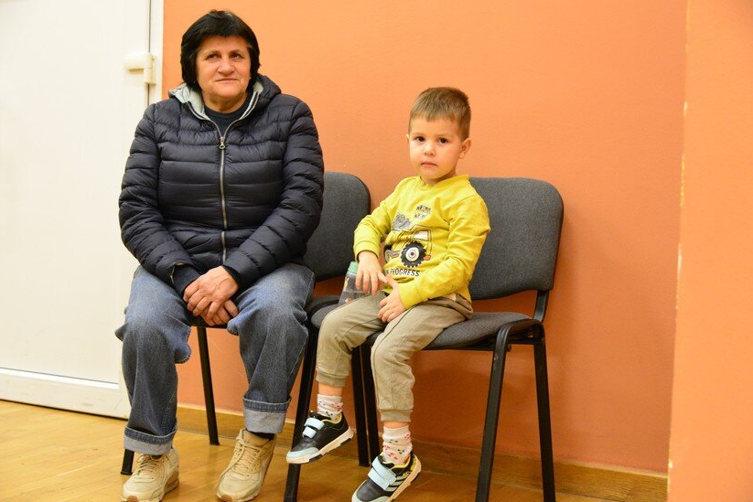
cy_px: 251
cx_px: 374
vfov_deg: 27.5
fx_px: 1025
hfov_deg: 40.3
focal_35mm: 49
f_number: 4
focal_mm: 48
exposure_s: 1/80
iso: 6400
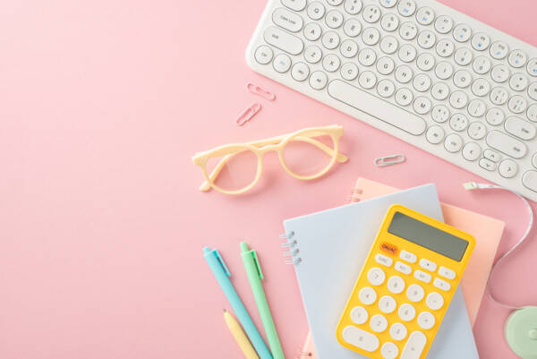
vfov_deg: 27.0
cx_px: 268
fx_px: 746
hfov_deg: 39.6
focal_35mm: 50
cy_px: 180
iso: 100
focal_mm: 50
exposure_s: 1/125
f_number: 8
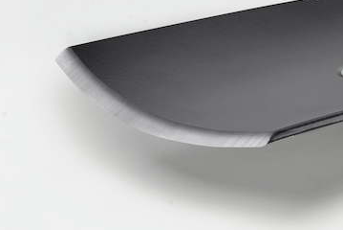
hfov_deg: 5.9
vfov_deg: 3.9
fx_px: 3318
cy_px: -58
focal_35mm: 348
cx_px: 475
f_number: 16
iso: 200
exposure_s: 1/5
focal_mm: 125
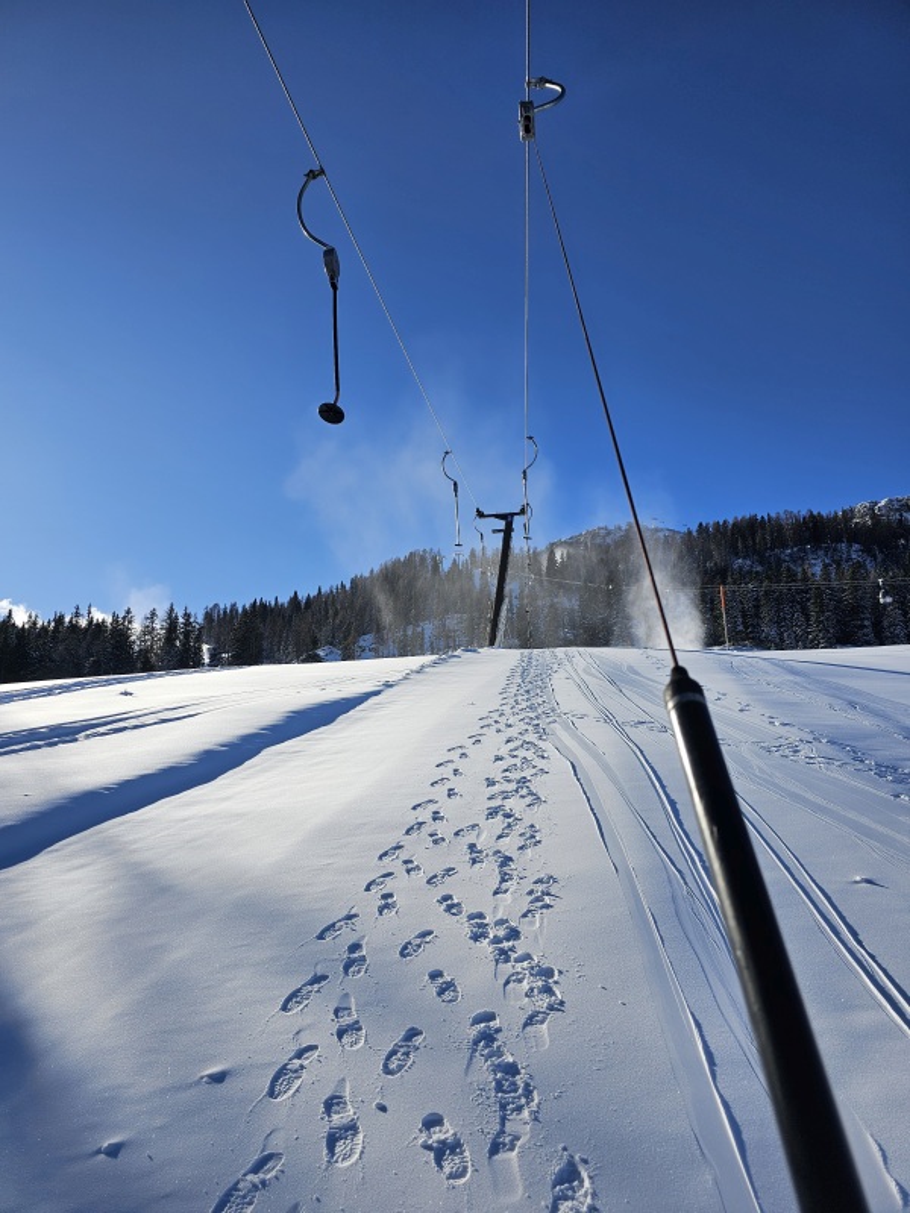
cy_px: 606
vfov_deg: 73.9
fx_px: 806
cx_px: 455
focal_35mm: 23
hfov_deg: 58.9
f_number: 1.7
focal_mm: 6.3
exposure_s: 1/1252
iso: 10
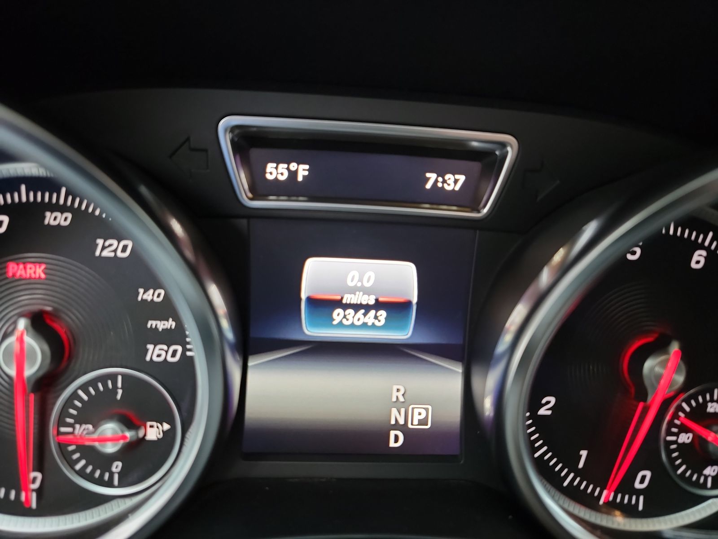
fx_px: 498
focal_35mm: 24
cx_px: 359
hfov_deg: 71.6
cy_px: 270
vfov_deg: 56.8
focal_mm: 6.7
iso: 806
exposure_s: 1/24
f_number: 1.8
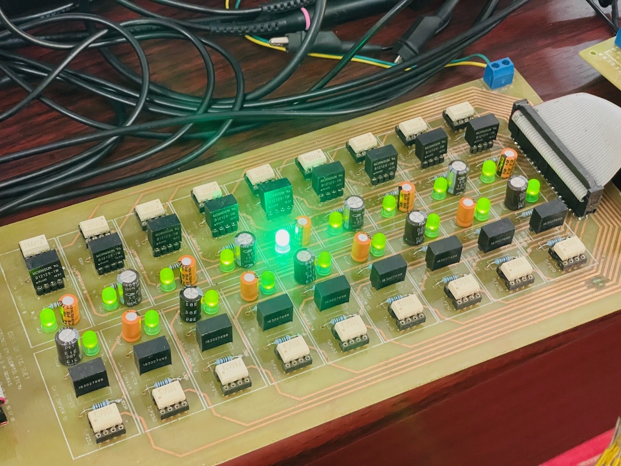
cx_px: 310
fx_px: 1148
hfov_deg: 30.3
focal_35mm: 64
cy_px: 233
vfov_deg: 22.9
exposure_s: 1/33
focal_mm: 7.5
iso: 640
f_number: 2.2
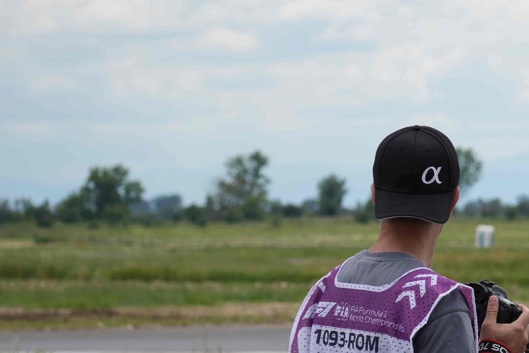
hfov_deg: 7.5
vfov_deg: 5.0
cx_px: 497
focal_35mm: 273
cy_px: 218
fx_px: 4011
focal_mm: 95
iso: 100
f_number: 6.3
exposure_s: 1/500
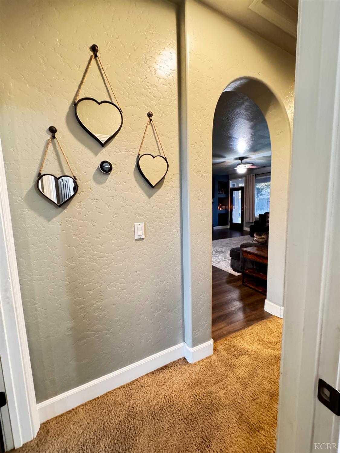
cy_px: 226
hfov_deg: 85.7
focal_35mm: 14
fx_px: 183
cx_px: 170
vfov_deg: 102.1
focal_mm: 2.22
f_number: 2.2
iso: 1000
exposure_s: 1/30
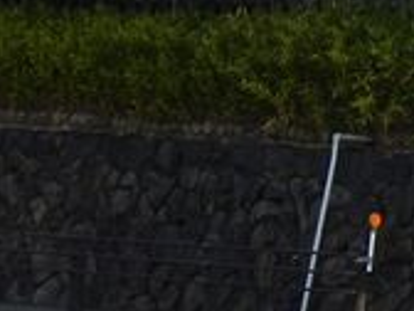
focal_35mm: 220
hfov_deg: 8.6
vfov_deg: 6.7
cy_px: -152
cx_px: 798
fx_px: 2631
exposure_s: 1/400
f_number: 4.1
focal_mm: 10.2
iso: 125
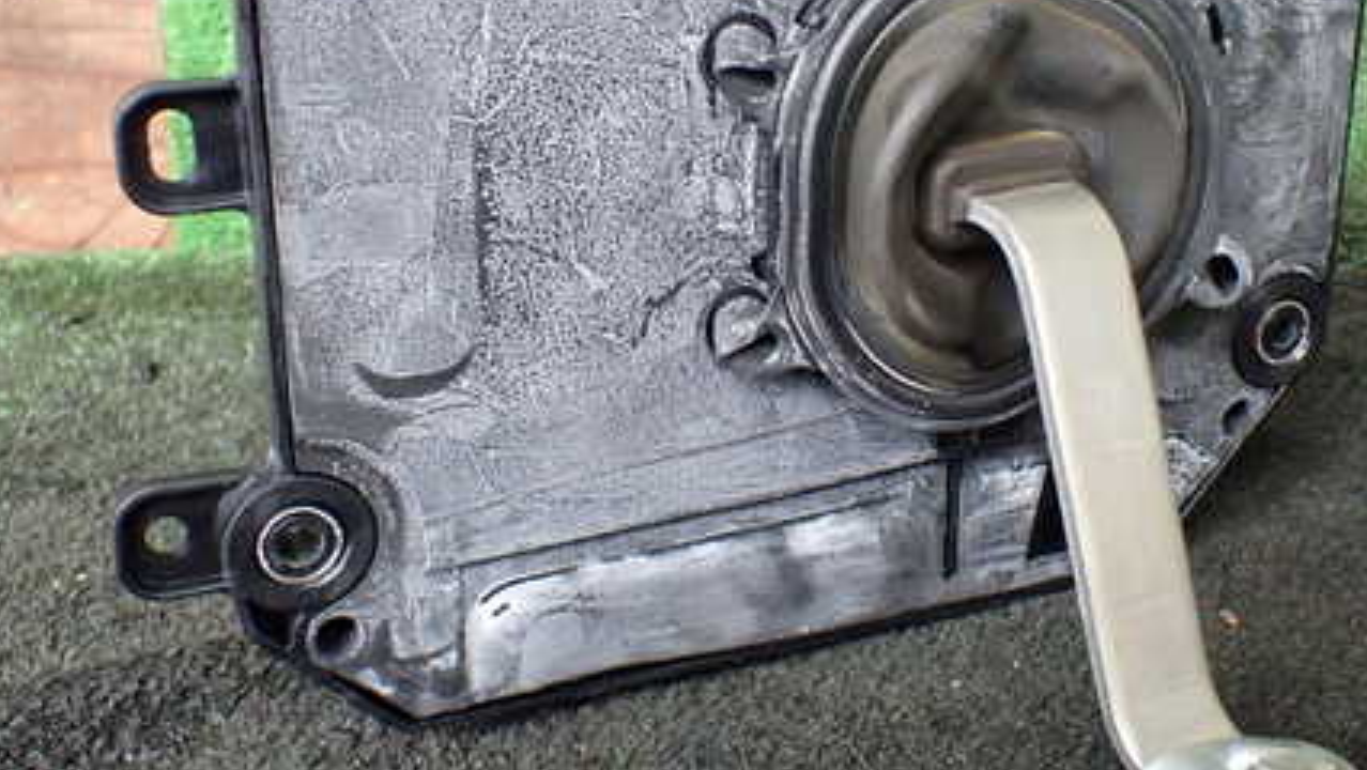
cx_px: 770
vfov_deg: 25.9
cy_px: 289
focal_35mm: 46
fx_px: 1668
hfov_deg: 44.5
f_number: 2.3
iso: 400
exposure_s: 1/125
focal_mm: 5.4
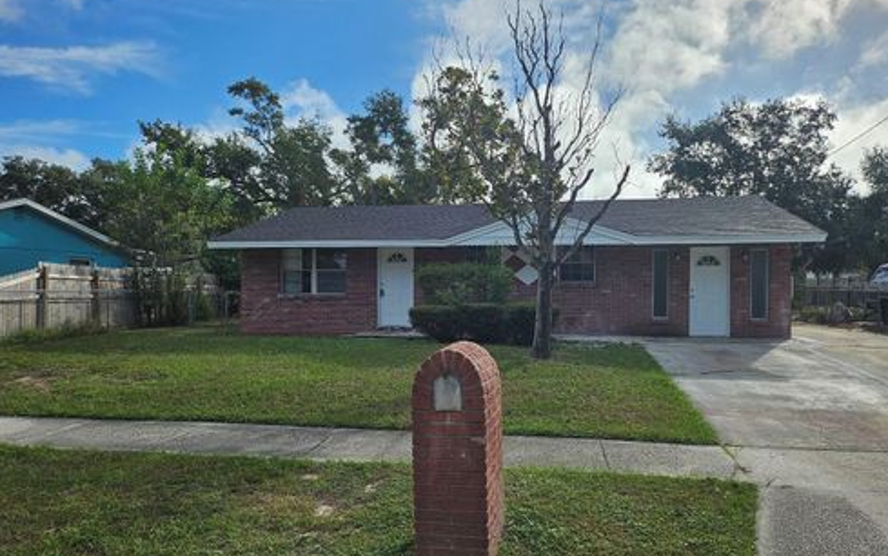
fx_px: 629
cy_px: 284
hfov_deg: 70.4
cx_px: 439
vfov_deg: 47.6
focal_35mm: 26
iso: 50
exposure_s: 1/7236
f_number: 1.8
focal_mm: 5
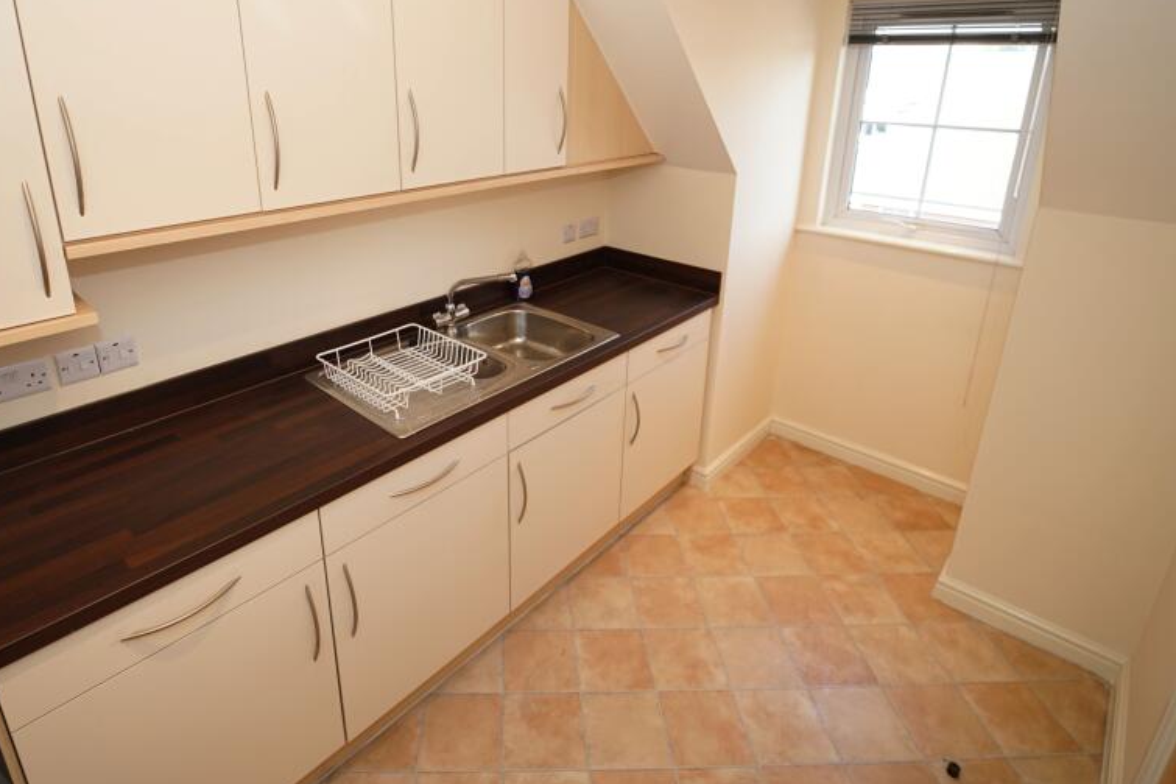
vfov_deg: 63.2
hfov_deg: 86.7
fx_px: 620
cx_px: 530
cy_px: 275
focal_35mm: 19
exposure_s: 1/60
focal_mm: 14
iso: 100
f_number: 2.8
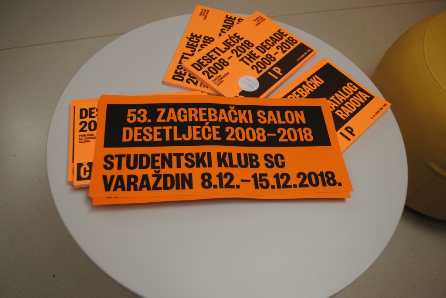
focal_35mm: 33
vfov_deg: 40.1
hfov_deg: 57.2
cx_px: 223
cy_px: 149
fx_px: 409
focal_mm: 22
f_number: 4
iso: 200
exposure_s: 1/60
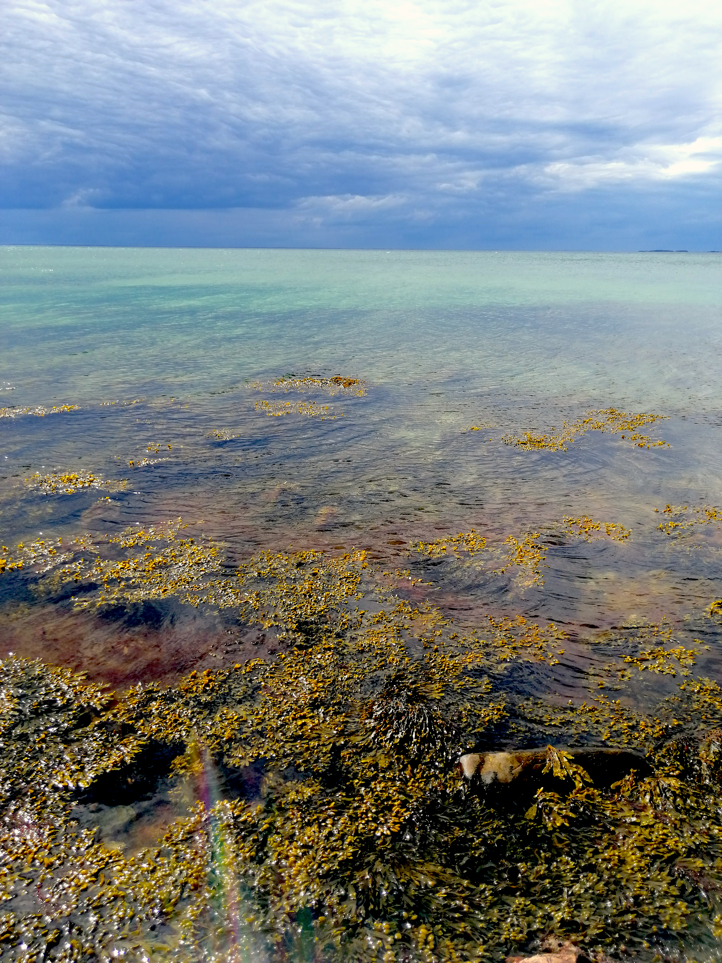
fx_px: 751
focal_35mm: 27
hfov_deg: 51.4
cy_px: 482
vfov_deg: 65.3
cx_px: 361
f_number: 1.8
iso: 50
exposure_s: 1/857
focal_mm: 3.95
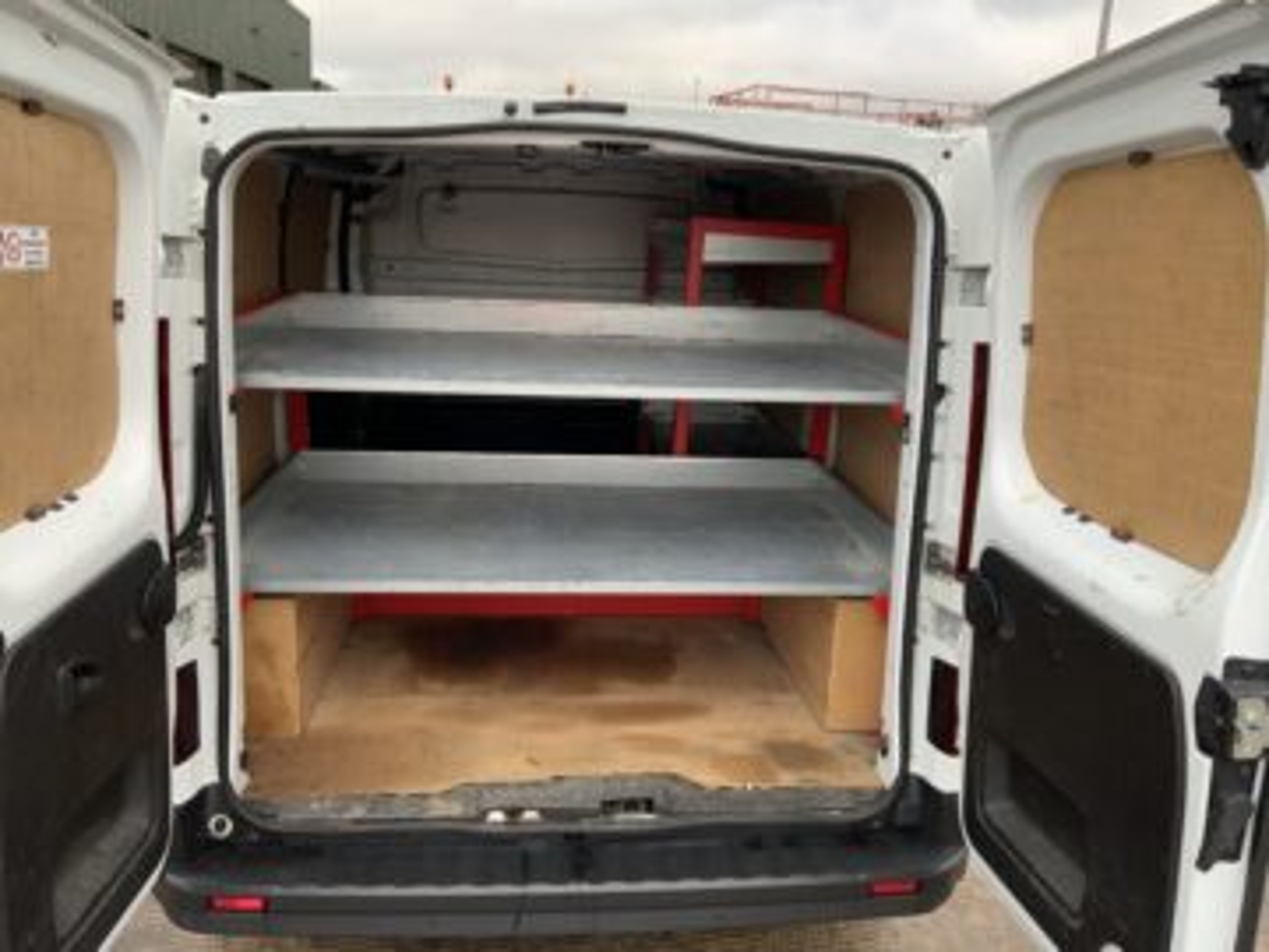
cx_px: 634
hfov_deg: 61.7
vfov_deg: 48.2
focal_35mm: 29
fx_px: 1063
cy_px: 476
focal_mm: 3
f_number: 1.8
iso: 50
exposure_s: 1/122
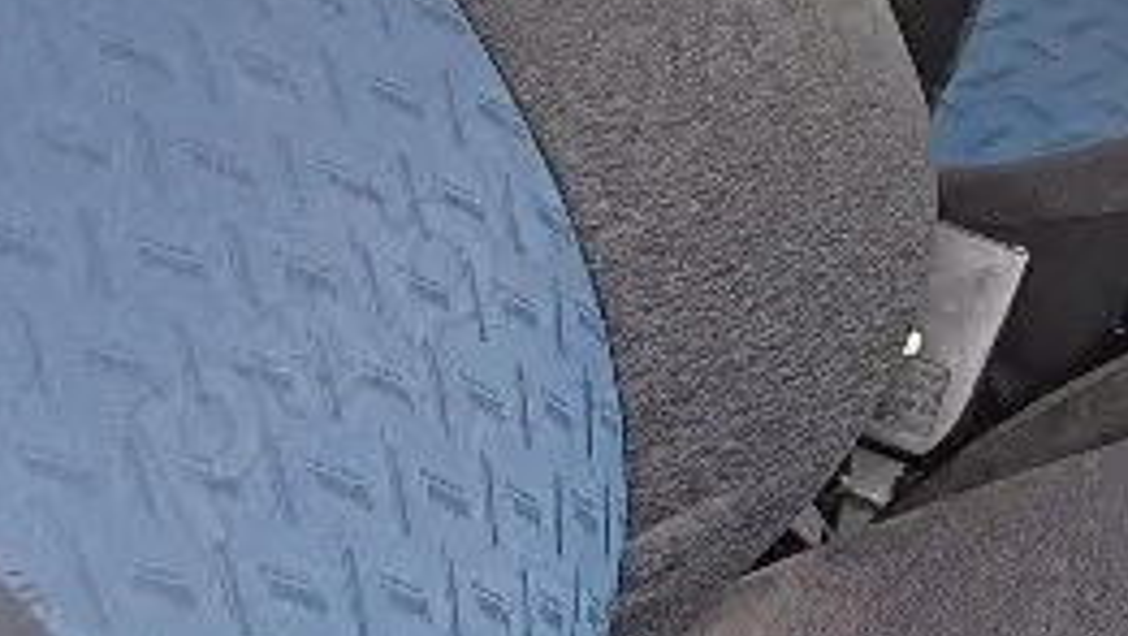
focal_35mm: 139
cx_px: 877
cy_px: 322
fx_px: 4159
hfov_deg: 15.4
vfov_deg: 8.7
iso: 200
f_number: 1.8
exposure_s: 1/50
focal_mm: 4.65
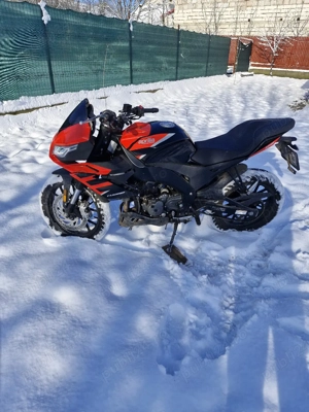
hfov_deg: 58.9
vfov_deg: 73.9
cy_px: 206
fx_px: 274
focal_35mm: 23
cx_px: 154
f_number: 1.8
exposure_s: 1/2000
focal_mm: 5.54
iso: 50
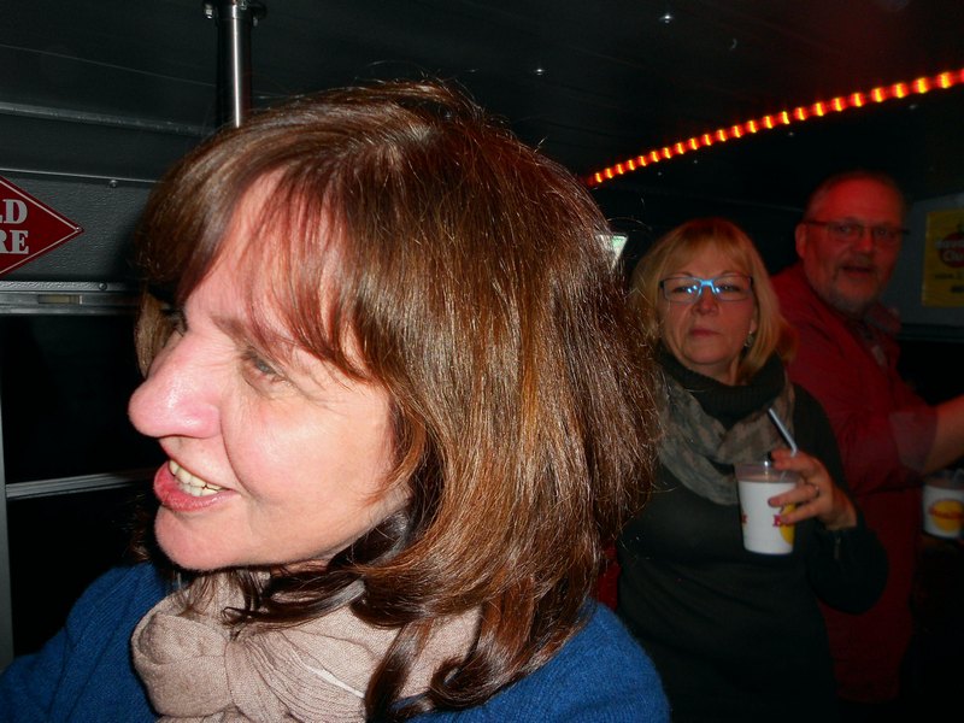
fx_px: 724
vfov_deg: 53.1
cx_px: 482
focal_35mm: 26
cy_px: 362
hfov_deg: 67.3
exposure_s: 1/25
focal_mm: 4.6
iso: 80
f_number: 3.2
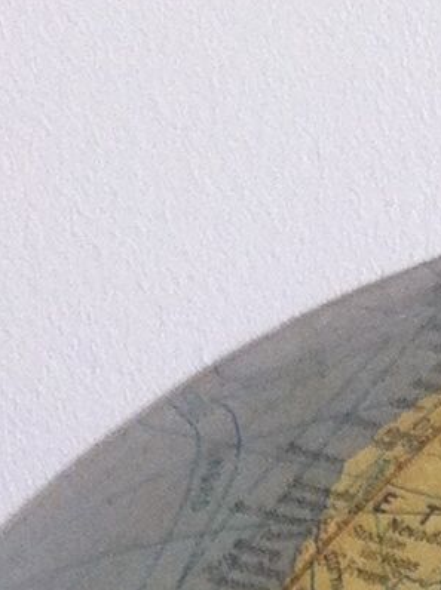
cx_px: 817
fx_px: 3885
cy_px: 1408
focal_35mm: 228
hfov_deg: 6.3
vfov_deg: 8.0
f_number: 2.8
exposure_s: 1/20
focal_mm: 3.85
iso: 80
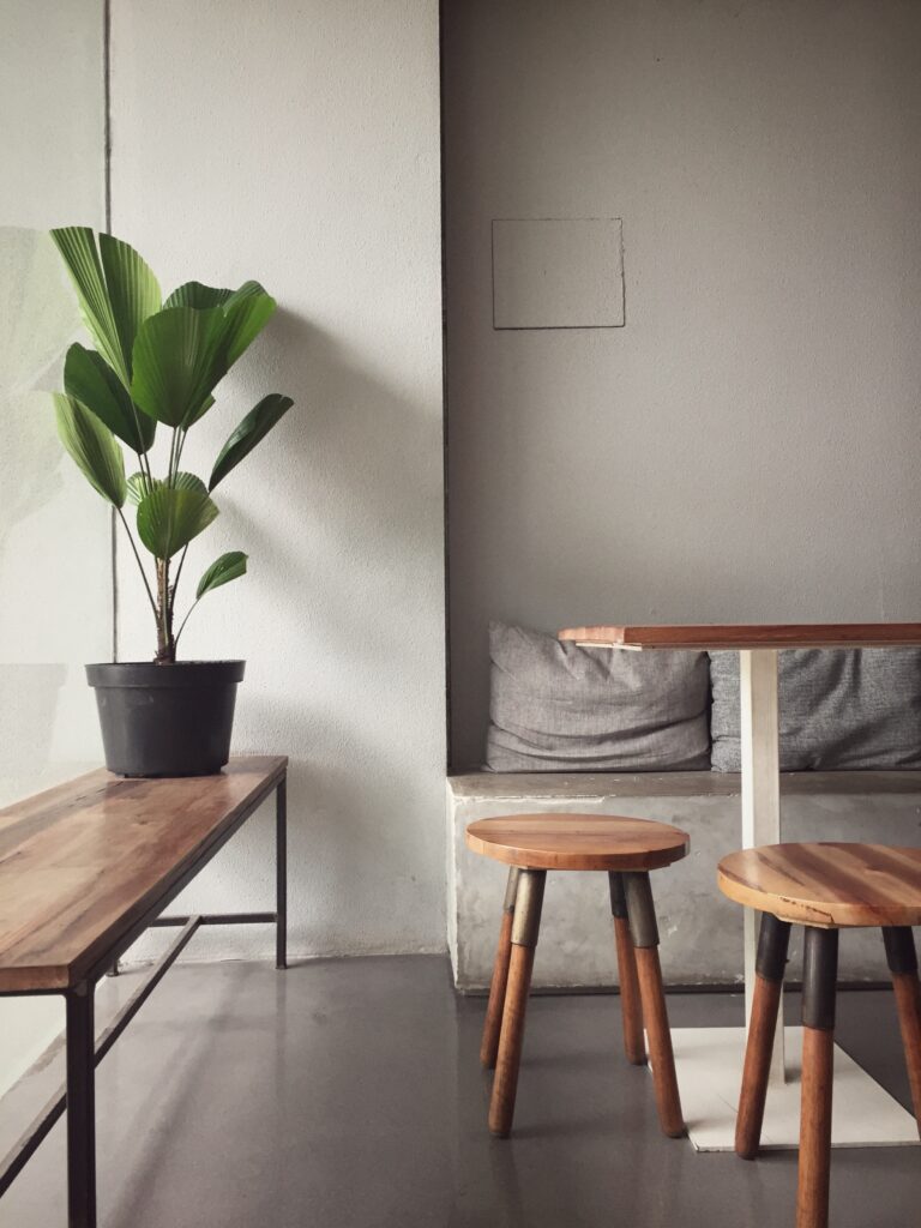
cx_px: 460
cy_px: 614
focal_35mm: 29
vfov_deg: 61.7
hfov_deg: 48.2
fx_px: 1029
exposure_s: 1/33
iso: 50
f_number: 2.2
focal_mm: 4.15
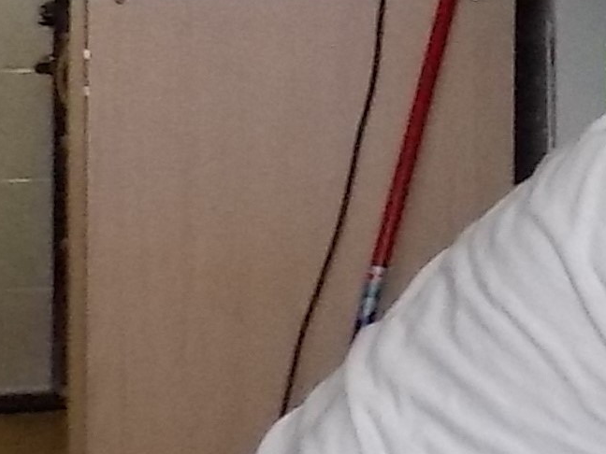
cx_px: 1187
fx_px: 2241
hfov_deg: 13.4
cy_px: 448
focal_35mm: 128
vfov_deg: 11.5
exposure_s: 1/30
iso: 200
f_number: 3.1
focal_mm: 4
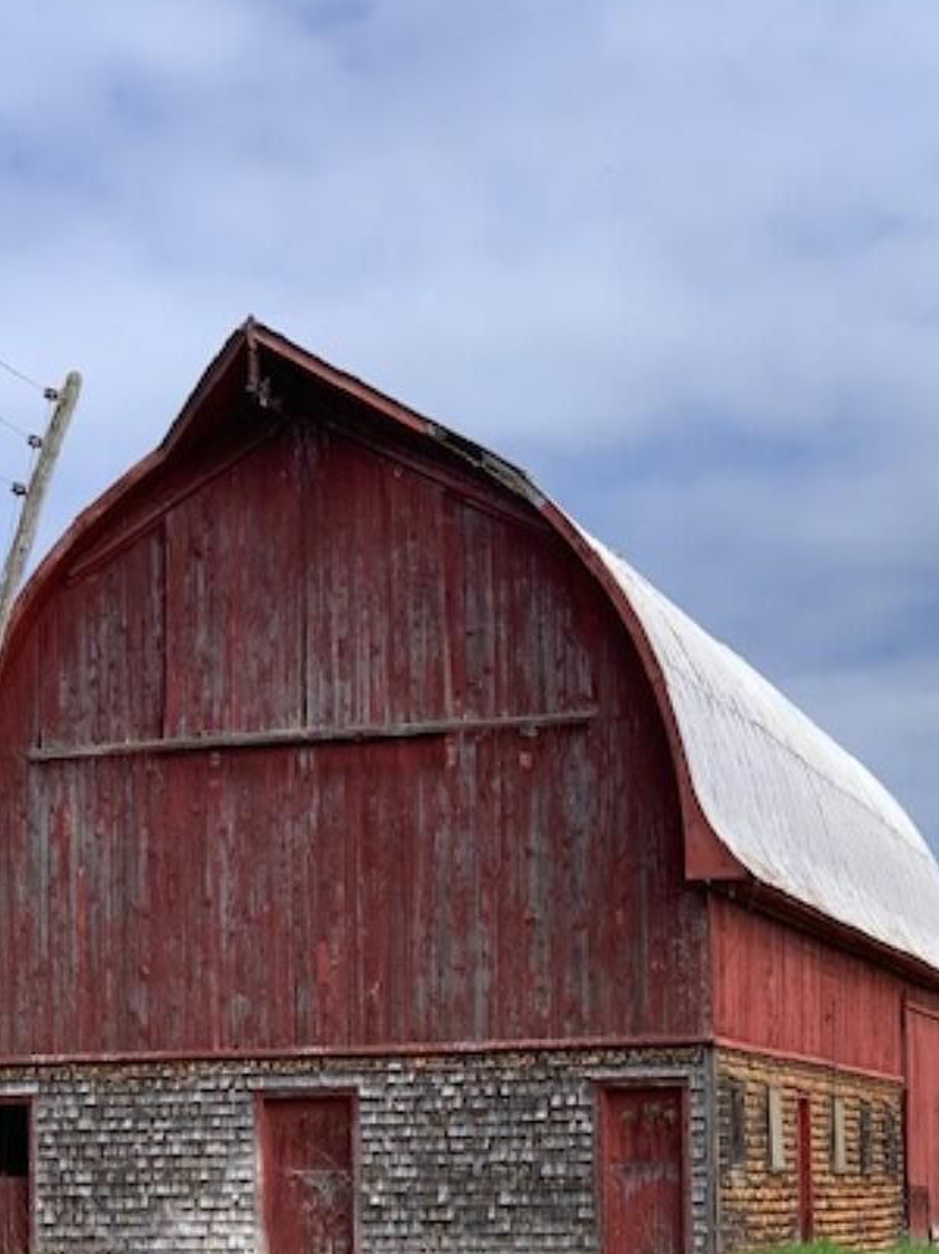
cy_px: 987
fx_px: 3004
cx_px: 341
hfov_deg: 17.7
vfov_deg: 23.3
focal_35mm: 83
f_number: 2.4
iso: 16
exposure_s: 1/826
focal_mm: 6
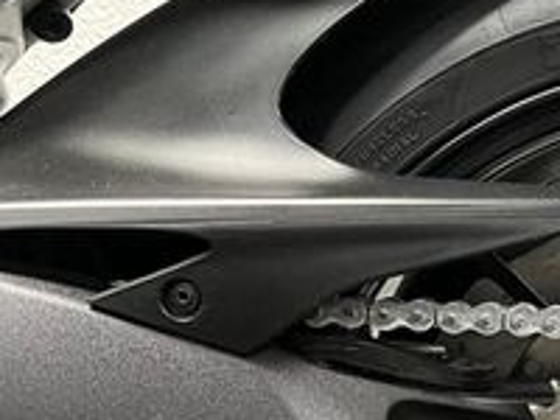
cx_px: 694
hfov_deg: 21.6
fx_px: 1343
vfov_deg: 16.9
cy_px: 518
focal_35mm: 83
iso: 400
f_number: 1.6
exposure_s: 1/33
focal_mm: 5.1
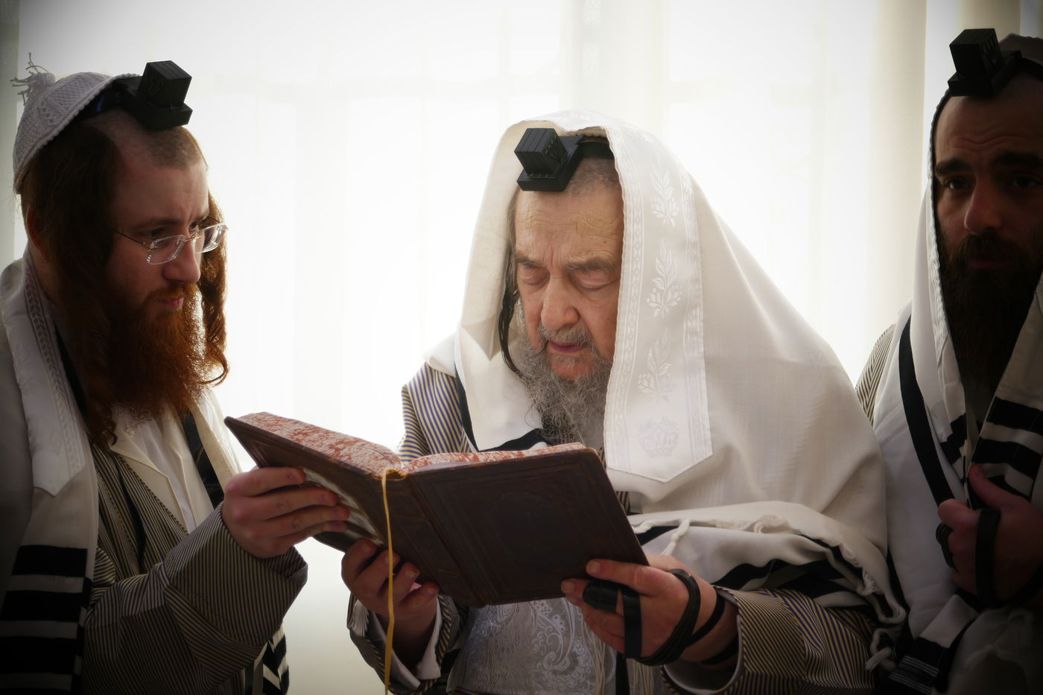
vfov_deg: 15.5
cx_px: 522
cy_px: 348
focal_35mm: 88
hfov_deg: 23.1
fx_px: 2549
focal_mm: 31.9
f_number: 4.9
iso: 125
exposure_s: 1/80
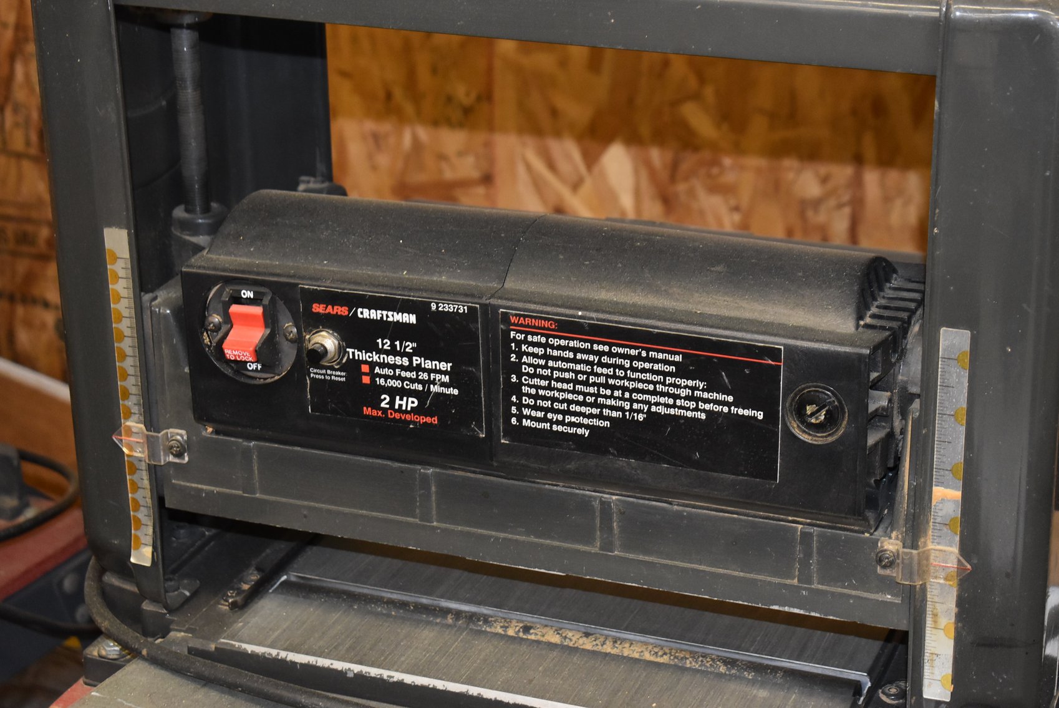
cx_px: 530
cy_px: 354
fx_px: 2429
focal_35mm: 82
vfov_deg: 16.6
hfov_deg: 24.6
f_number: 5.6
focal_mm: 55
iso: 1800
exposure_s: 1/60
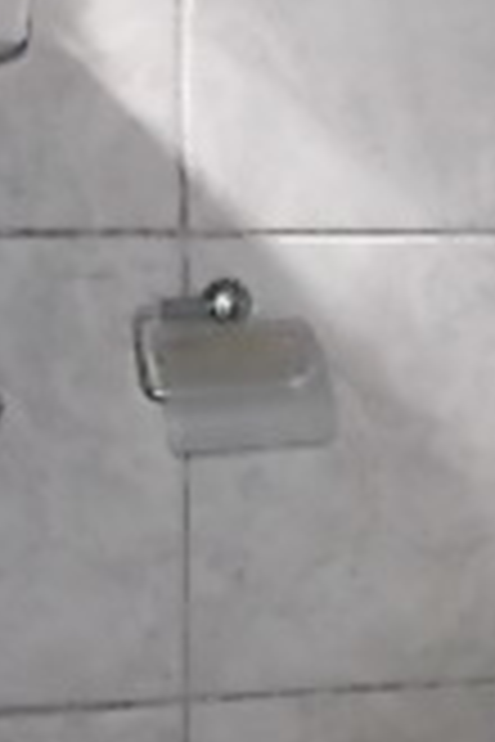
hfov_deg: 14.5
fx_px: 1918
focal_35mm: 93
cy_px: 495
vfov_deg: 21.8
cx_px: 459
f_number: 3.1
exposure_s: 1/30
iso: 200
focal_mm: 4
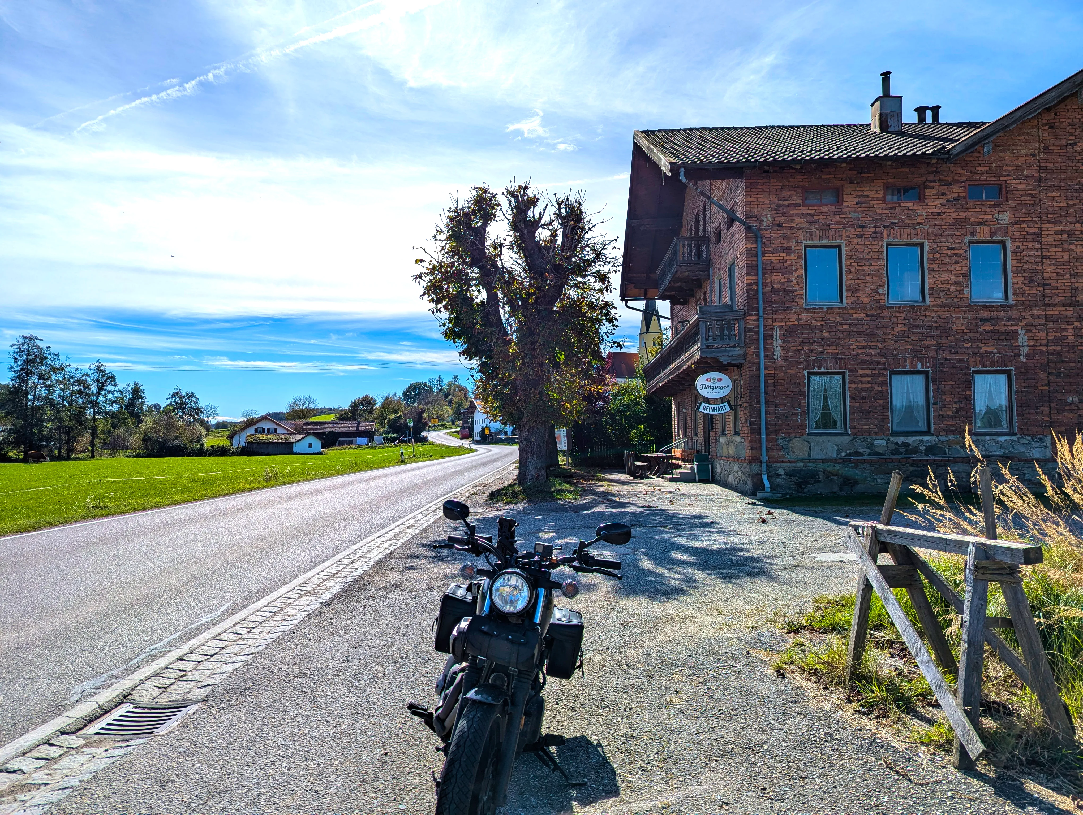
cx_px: 542
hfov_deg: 71.5
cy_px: 408
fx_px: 752
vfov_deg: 56.9
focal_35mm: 24
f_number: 1.85
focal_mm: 6.81
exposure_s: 1/3425
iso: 36
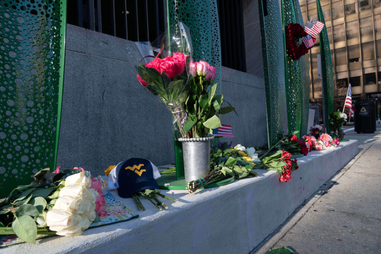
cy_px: 127
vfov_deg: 53.1
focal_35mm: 24
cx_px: 190
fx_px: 254
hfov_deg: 73.7
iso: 800
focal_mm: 24
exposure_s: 1/320
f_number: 9
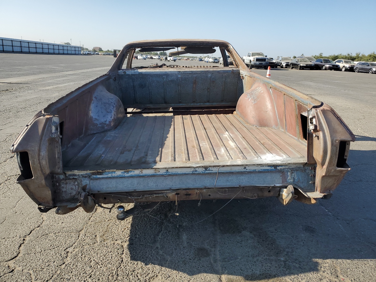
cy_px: 141
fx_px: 282
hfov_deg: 67.3
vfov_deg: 53.1
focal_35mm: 26
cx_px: 188
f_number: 1.5
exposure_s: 1/2500
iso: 50
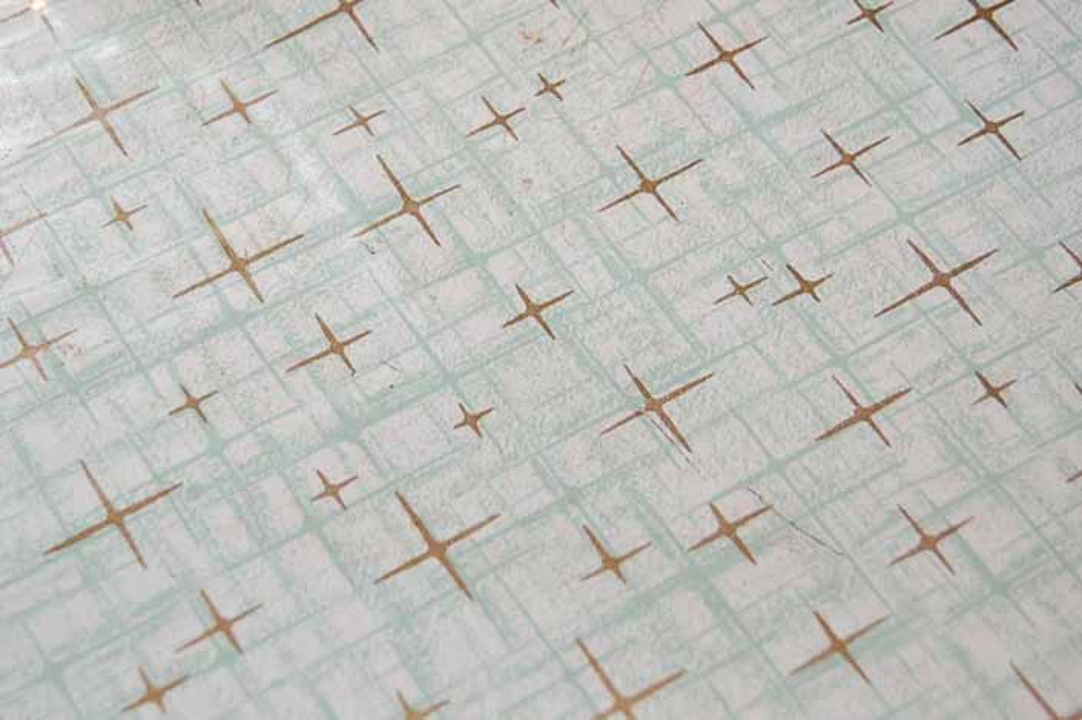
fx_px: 1802
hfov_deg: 33.4
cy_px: 360
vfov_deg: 22.6
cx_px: 541
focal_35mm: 60
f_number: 5
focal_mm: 40
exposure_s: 1/60
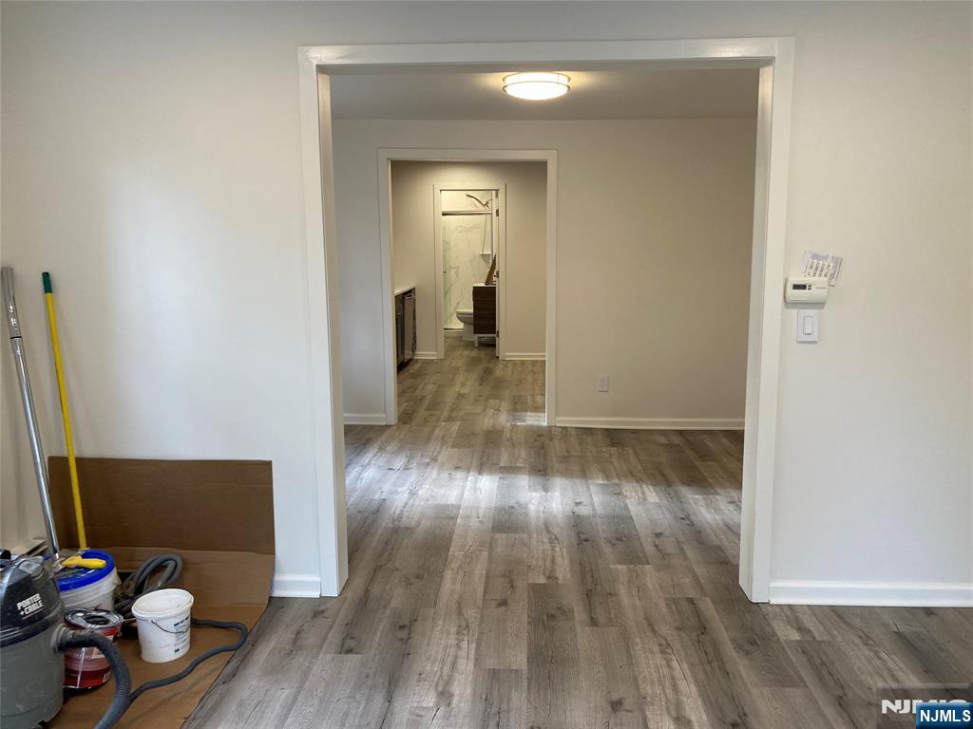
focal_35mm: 28
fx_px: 787
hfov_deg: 63.4
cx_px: 486
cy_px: 364
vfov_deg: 49.7
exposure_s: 1/60
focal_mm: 3.99
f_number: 1.8
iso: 64
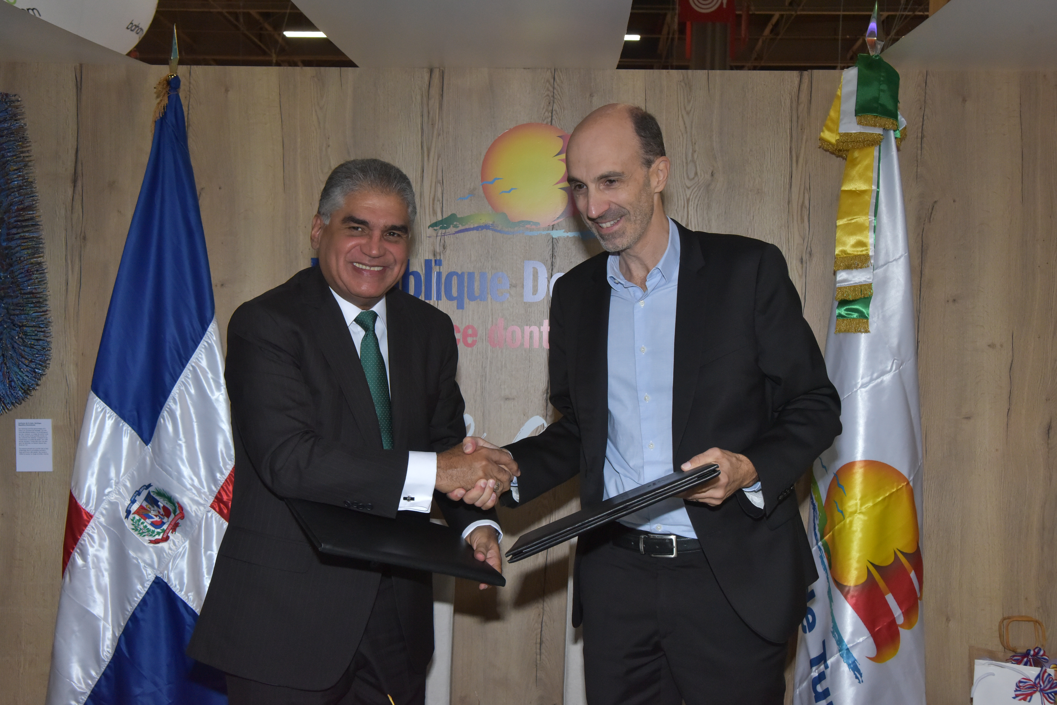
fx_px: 1174
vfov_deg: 33.4
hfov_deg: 48.5
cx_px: 528
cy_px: 352
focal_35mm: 40
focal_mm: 40
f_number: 8
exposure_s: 1/200
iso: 2500
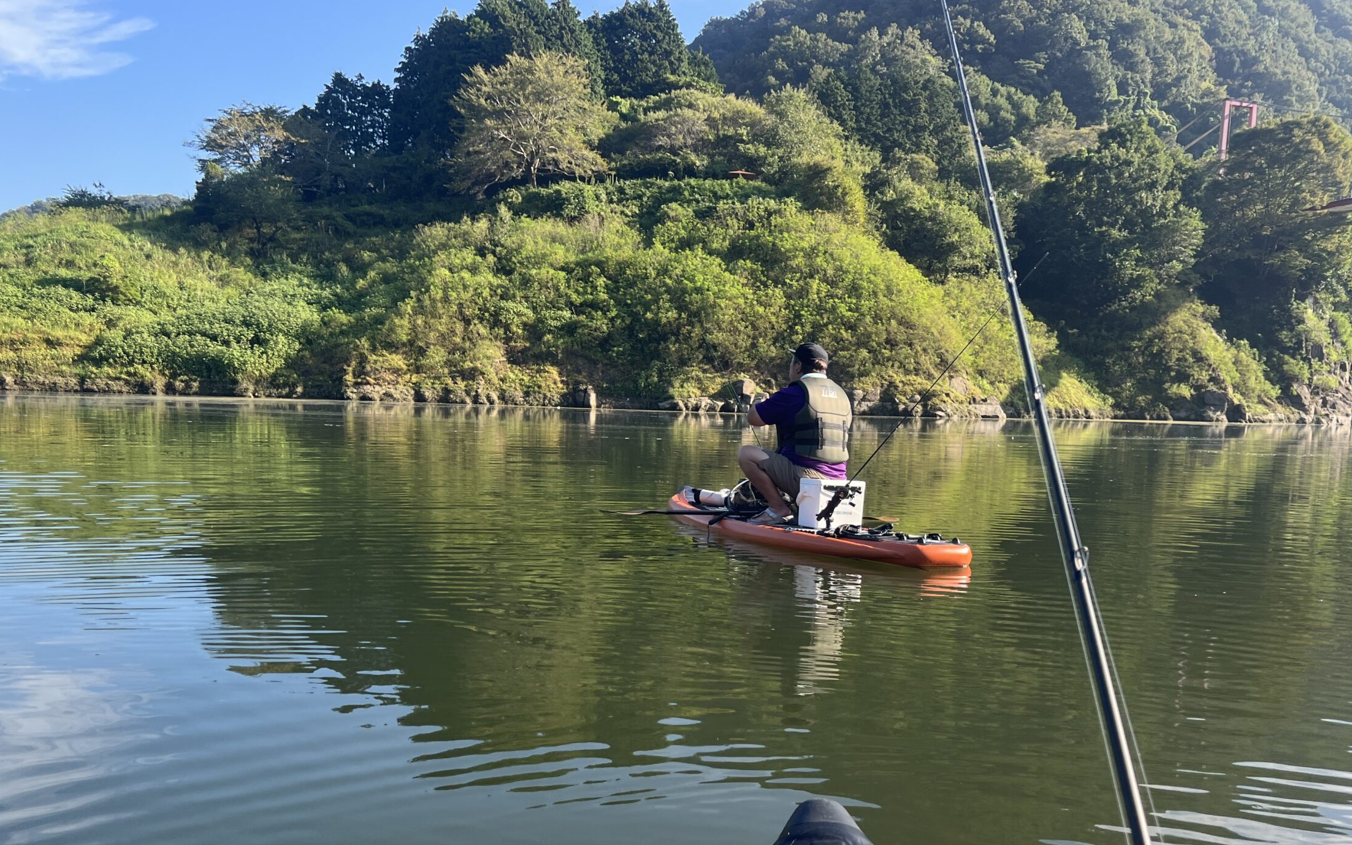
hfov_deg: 59.6
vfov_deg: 39.1
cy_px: 543
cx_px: 718
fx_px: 1179
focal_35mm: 32
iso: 50
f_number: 1.5
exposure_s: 1/887
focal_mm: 5.7
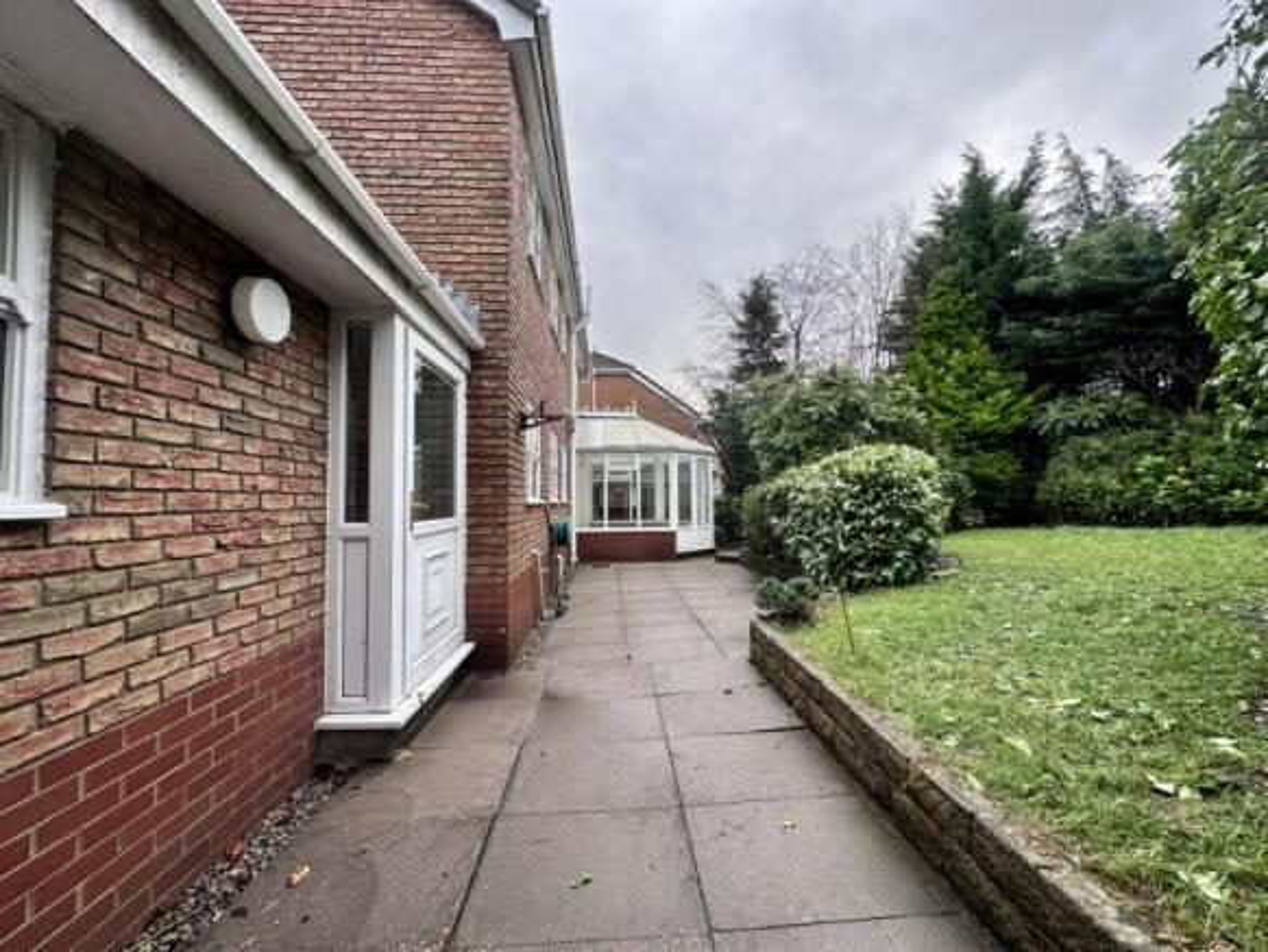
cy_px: 476
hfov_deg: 102.0
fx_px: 513
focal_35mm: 14
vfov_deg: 85.7
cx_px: 634
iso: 40
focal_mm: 2.22
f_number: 2.2
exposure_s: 1/141
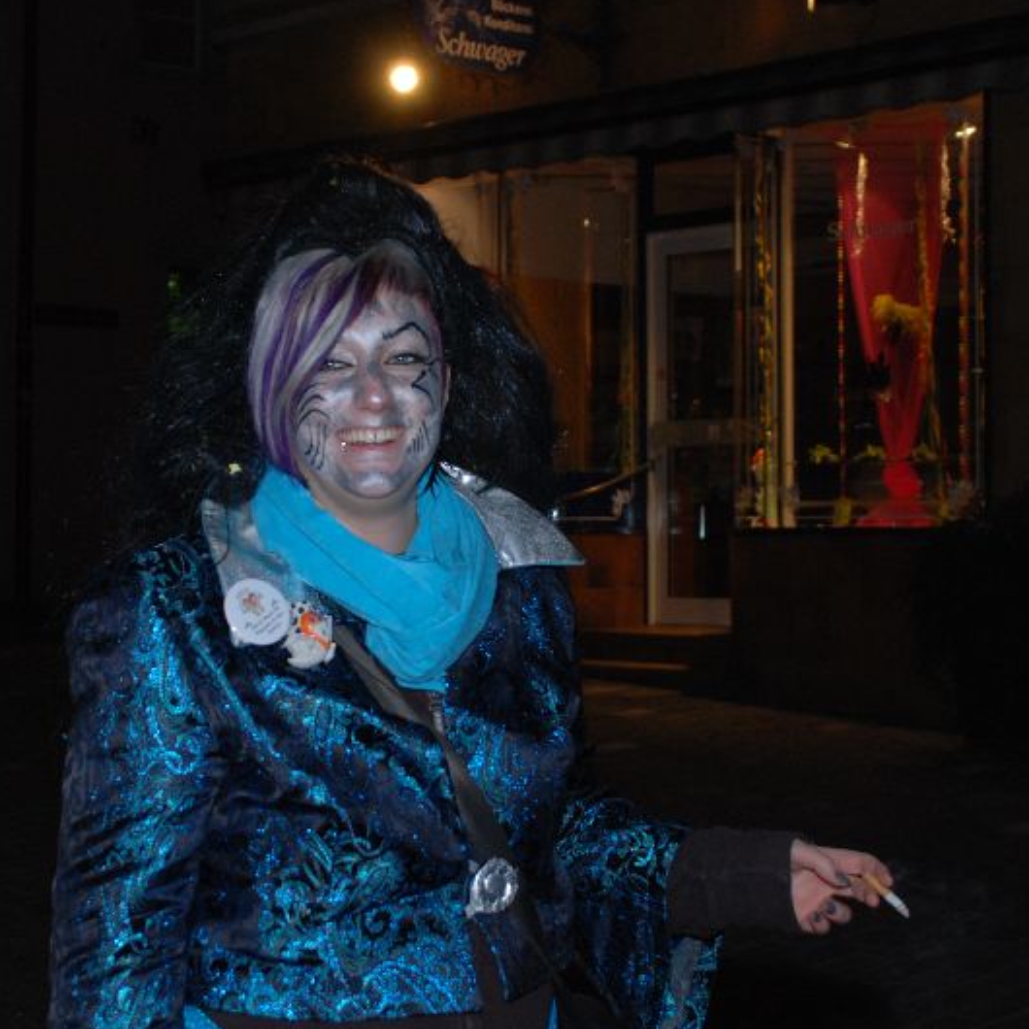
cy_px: 469
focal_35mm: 69
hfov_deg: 25.0
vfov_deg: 25.0
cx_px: 445
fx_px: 2321
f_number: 4
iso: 200
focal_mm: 28
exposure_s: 1/60
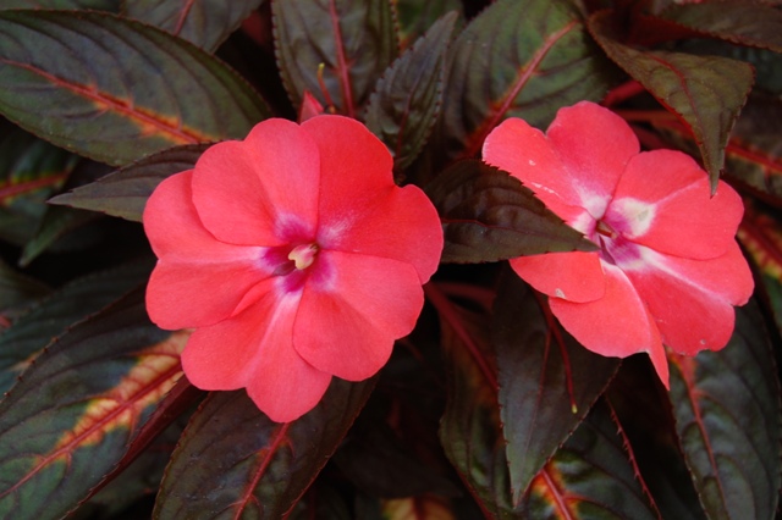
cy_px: 260
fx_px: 1693
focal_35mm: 78
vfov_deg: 17.5
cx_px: 391
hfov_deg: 26.0
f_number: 8
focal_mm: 52
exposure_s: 1/100
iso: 200
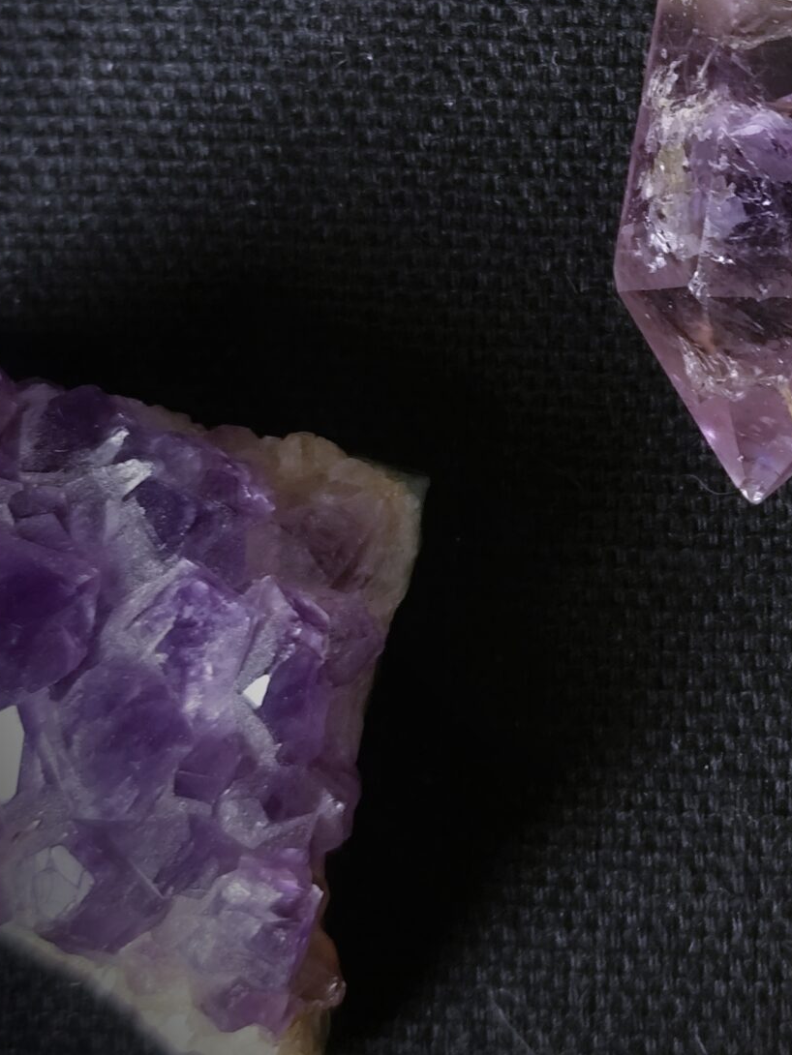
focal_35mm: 108
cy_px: 19
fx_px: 3293
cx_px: 838
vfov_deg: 17.8
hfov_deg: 13.5
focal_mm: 6.19
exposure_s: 1/25
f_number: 1.65
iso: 320
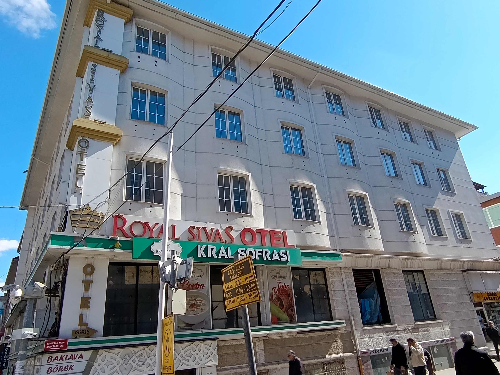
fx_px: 303
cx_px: 250
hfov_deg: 79.0
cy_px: 188
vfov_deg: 63.4
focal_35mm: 21
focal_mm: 1.65
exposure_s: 1/697
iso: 50
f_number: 2.2
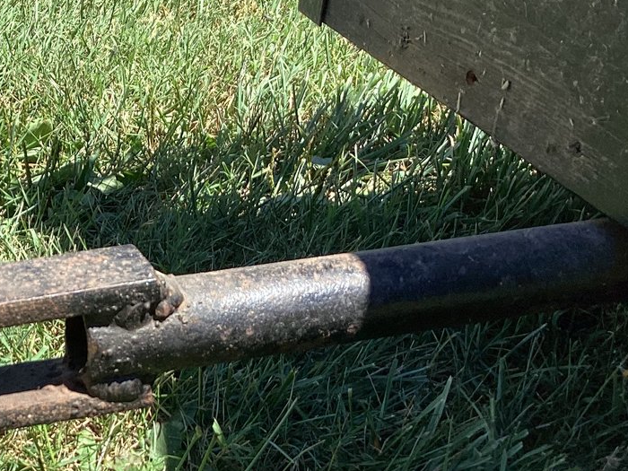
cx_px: 105
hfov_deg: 28.2
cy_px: 460
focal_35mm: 67
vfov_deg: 21.2
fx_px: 1216
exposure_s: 1/491
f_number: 2.4
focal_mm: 3.3
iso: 25
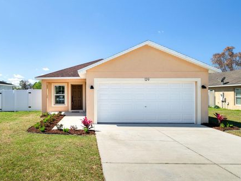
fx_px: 160
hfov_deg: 73.9
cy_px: 91
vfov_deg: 58.9
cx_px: 113
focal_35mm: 23
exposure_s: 1/800
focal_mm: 13.8
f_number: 5.6
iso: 125
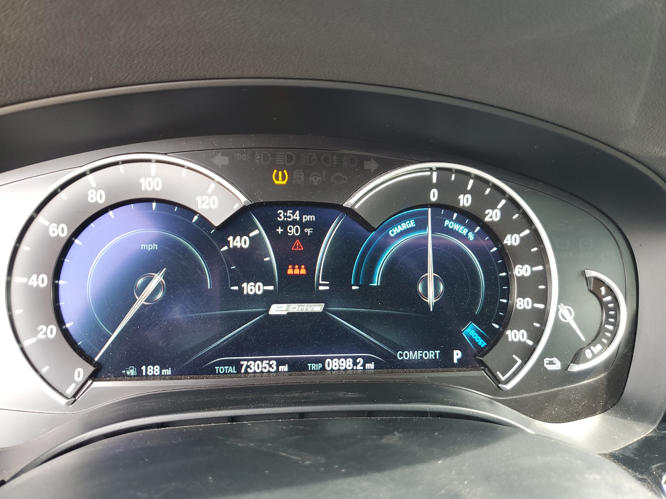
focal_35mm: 26
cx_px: 333
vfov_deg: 53.1
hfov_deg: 67.3
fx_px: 500
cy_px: 250
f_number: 1.5
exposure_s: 1/50
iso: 66
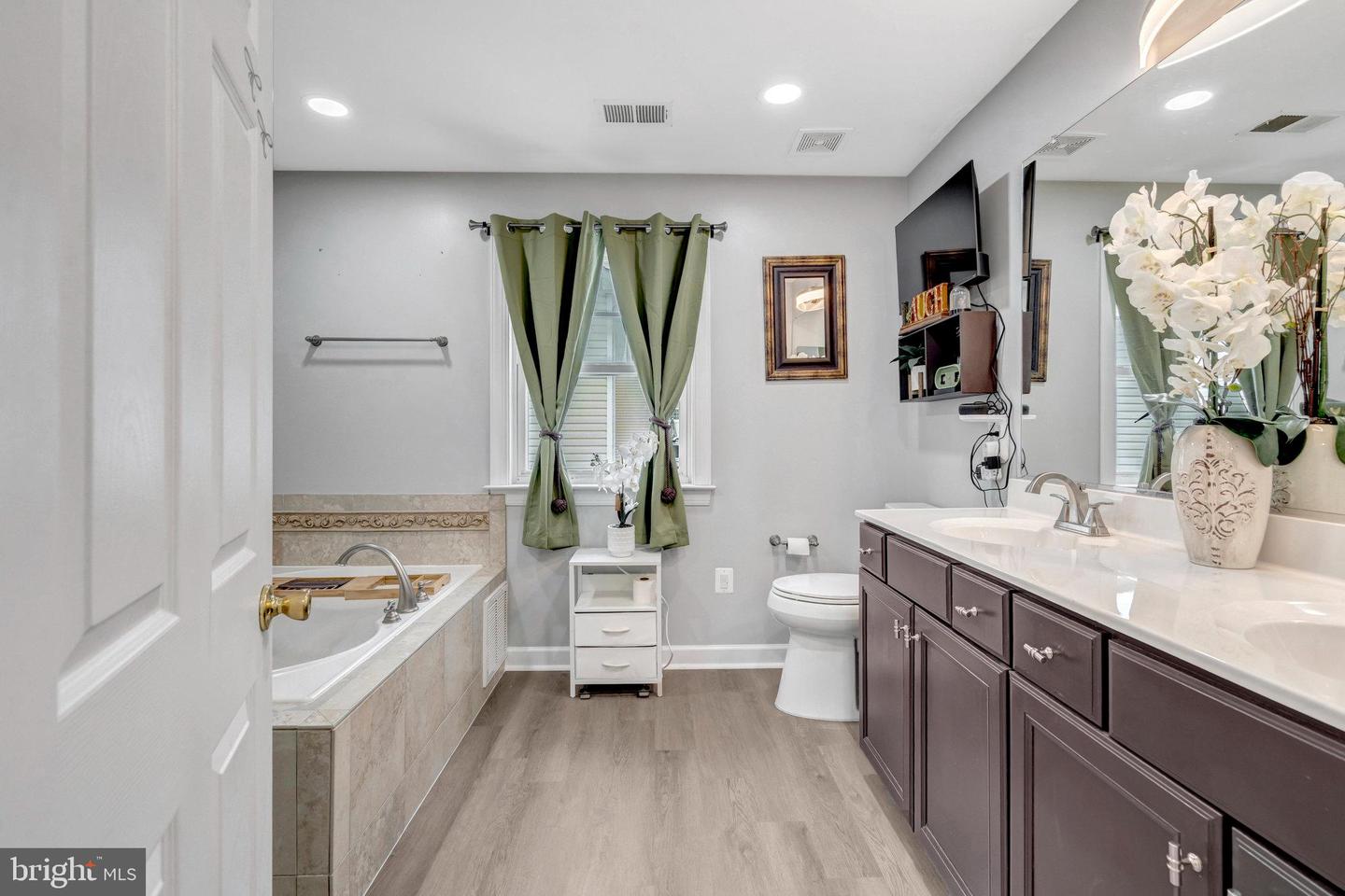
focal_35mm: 16
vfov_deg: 73.7
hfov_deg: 96.7
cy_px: 448
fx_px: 598
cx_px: 672
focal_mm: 16
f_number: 8
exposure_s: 1/50
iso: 1250
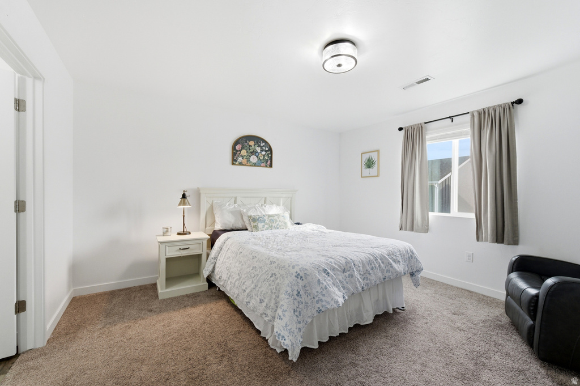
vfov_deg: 77.2
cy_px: 193
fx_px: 241
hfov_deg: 100.4
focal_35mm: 15
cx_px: 290
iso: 800
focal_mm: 15
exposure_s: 1/2000
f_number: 8
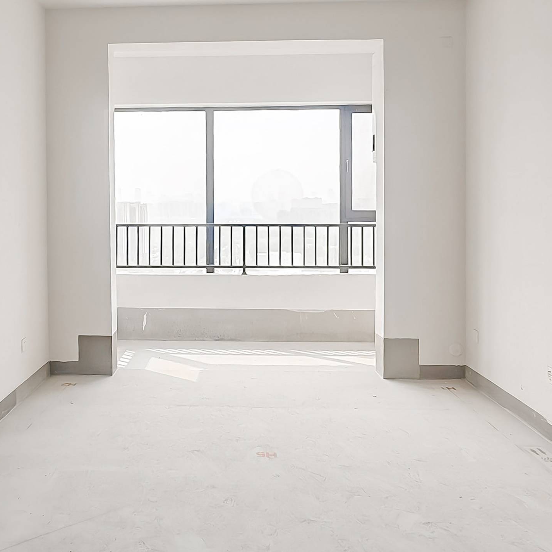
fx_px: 595
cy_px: 228
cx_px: 225
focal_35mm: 33
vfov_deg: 49.5
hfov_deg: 49.5
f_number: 2
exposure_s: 1/100
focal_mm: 1.82
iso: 160
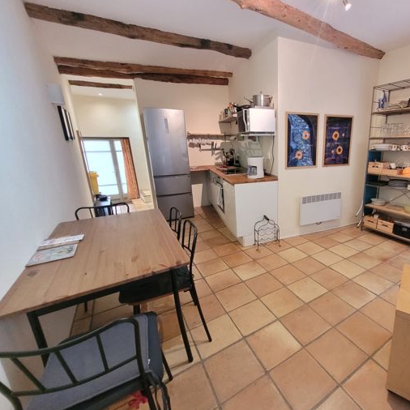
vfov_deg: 87.4
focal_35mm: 16
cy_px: 199
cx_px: 275
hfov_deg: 84.2
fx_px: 214
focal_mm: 1.74
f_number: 2.2
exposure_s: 1/33
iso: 500
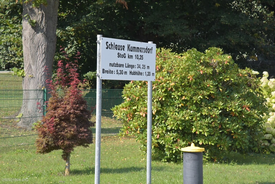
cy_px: 92
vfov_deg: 11.4
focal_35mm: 120
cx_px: 138
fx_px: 917
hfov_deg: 17.1
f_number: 10
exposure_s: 1/1600
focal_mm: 120
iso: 4000
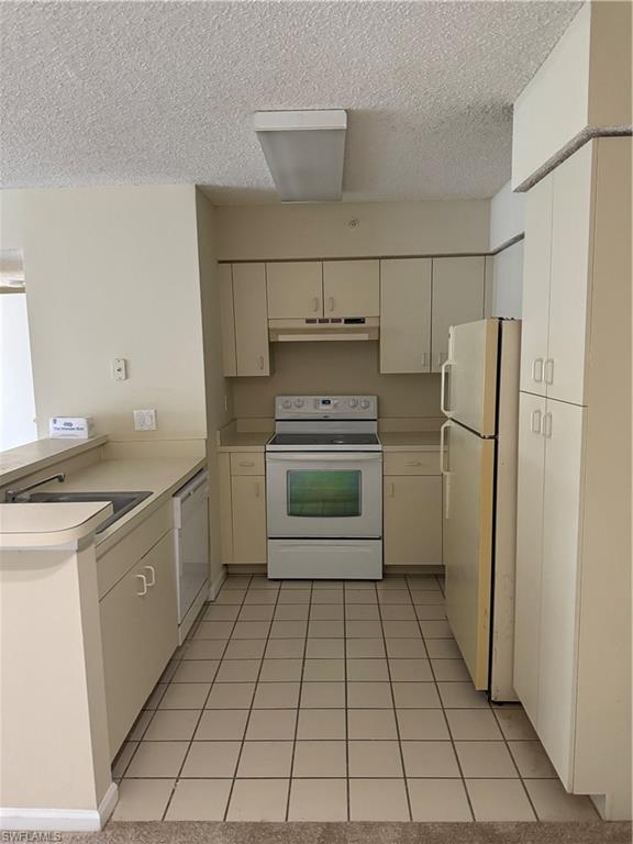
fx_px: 585
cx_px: 316
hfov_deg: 56.8
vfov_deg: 71.6
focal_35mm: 24
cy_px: 422
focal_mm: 6.76
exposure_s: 1/60
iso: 640
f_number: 1.78
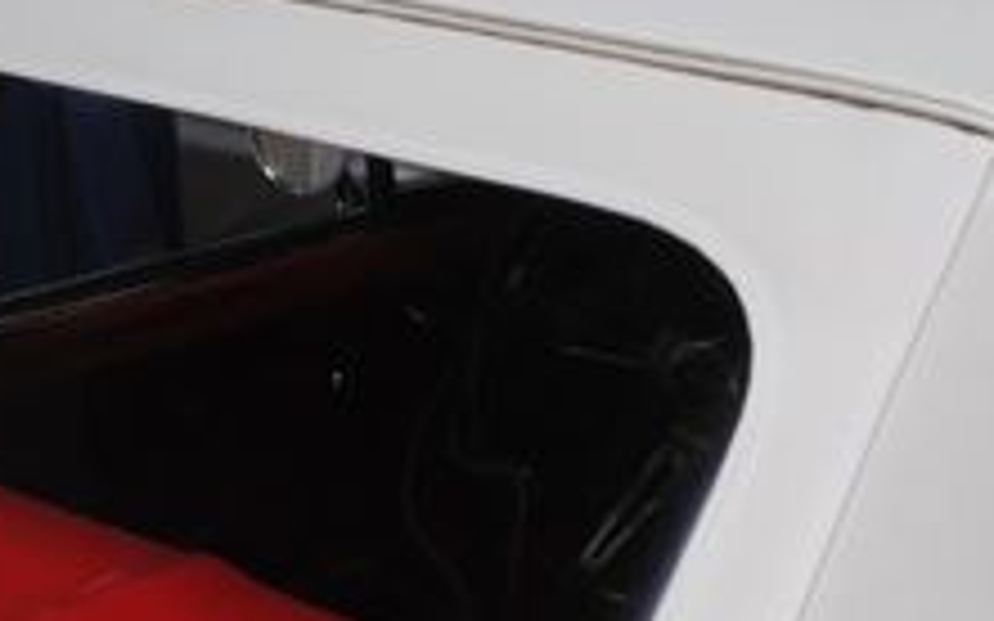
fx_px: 2167
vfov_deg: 15.9
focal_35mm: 80
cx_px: 724
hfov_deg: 25.6
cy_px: 659
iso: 100
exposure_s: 1/60
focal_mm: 18
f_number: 4
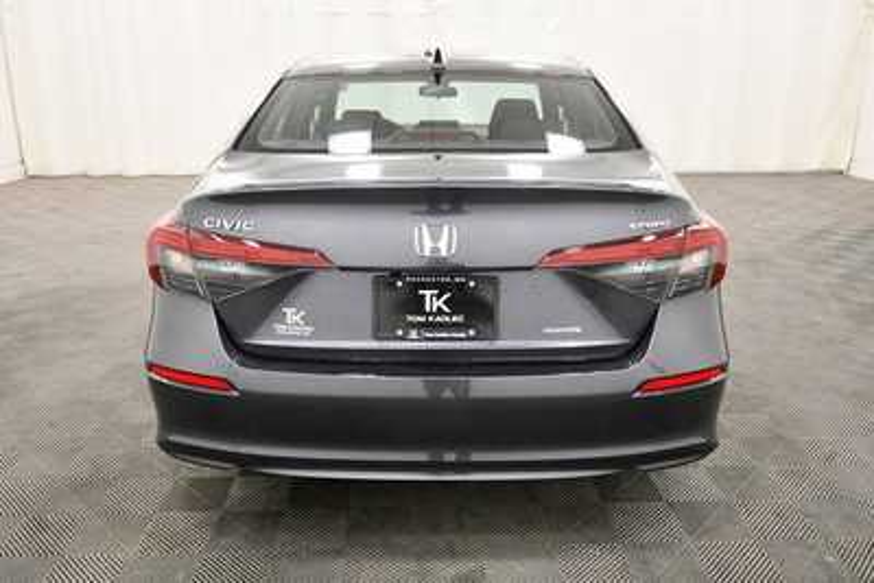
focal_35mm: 30
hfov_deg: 61.9
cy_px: 292
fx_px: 729
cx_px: 437
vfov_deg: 43.6
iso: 2000
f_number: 5.6
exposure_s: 1/125
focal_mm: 20
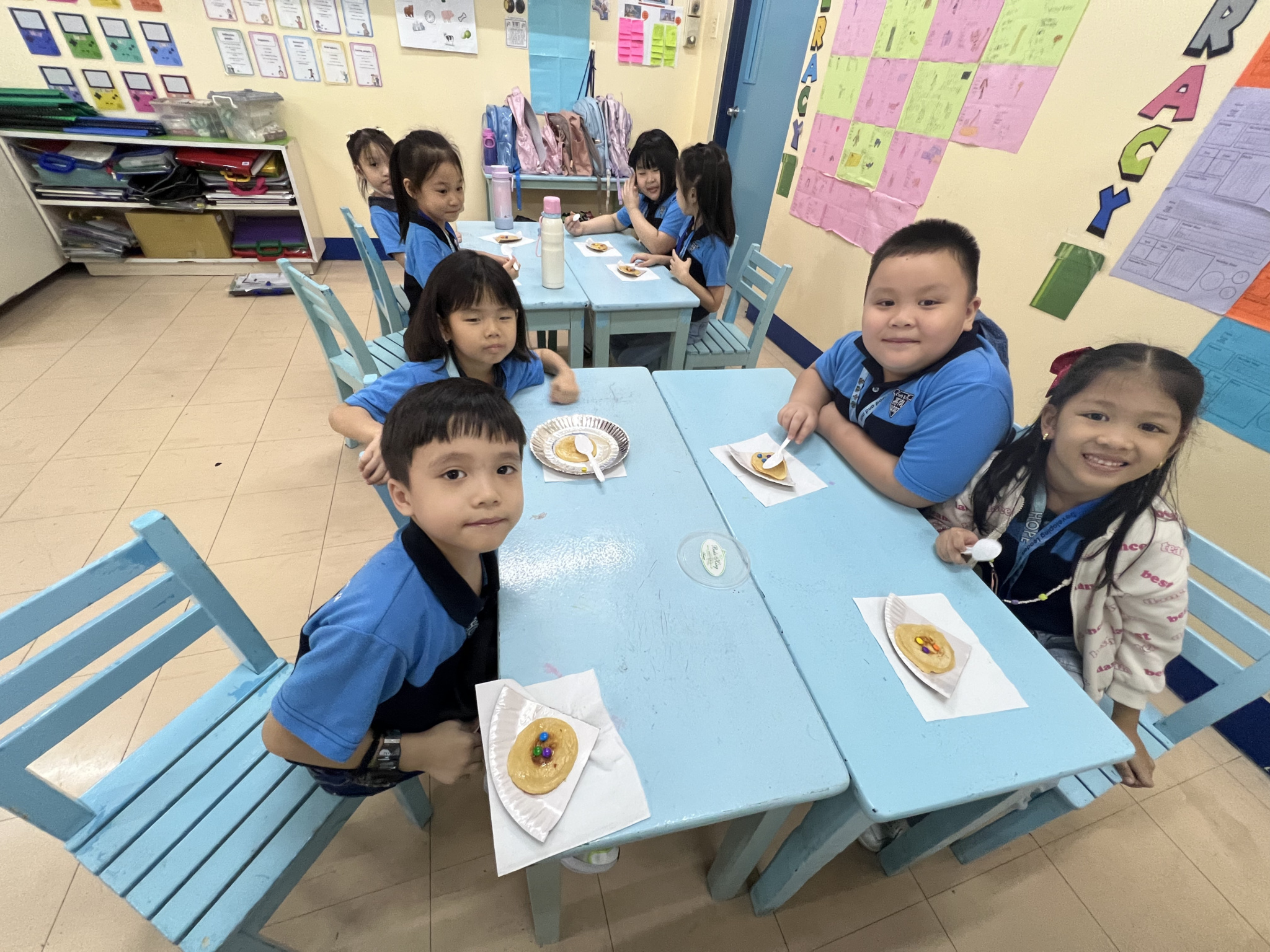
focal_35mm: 13
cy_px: 476
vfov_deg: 89.9
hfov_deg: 106.2
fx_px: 477
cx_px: 635
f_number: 1.8
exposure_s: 1/60
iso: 250
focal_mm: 1.57
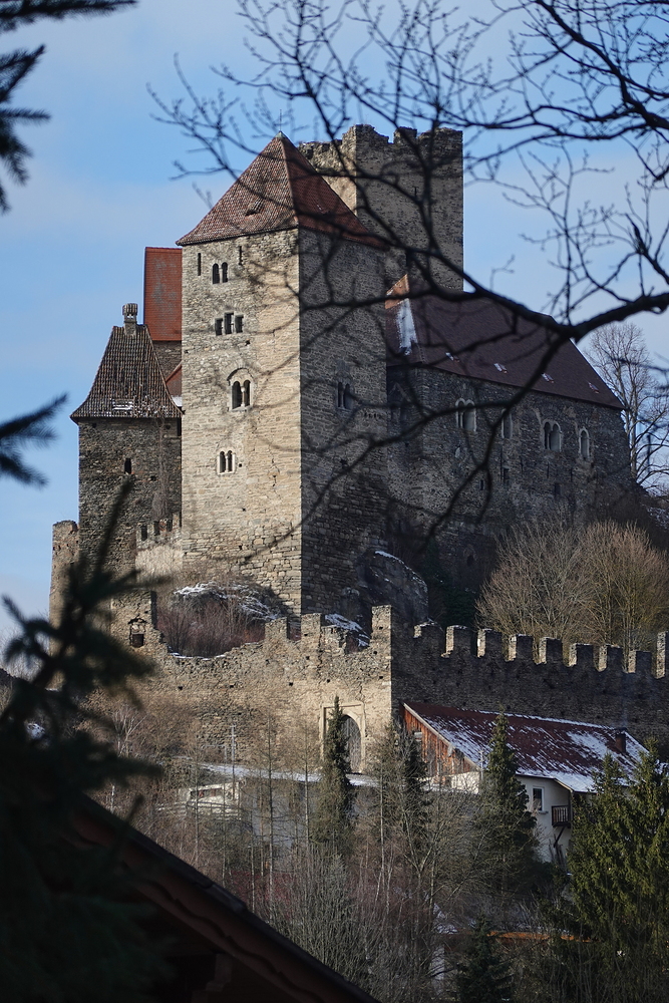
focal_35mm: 200
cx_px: 334
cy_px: 502
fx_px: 5573
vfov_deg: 10.3
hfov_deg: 6.9
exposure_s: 1/640
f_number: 4.5
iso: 125
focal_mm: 72
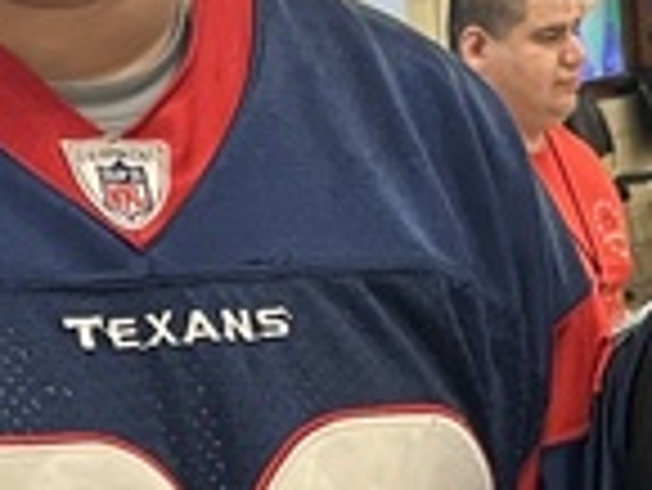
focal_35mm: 183
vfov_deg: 8.0
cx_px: 800
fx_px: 3450
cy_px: 755
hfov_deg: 10.6
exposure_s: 1/60
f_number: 1.6
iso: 200
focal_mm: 5.1
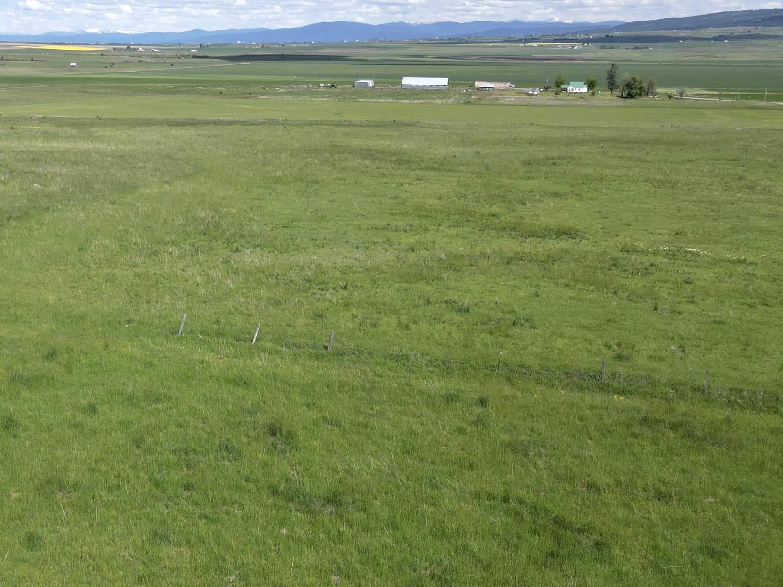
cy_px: 214
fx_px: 1018
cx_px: 96
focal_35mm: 45
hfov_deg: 39.4
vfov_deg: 32.0
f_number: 1.7
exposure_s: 1/3200
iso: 110
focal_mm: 6.72
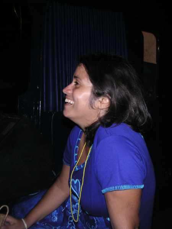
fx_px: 252
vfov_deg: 49.0
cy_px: 114
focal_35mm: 38
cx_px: 86
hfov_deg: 37.7
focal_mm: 6
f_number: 2.8
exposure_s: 1/45
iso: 160
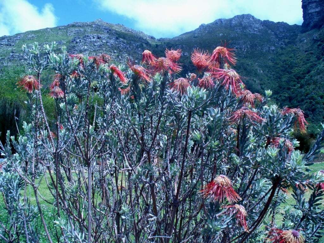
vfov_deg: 38.7
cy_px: 122
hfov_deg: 50.1
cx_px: 162
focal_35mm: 37
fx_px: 346
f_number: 5.6
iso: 80
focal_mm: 6.1
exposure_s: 1/200
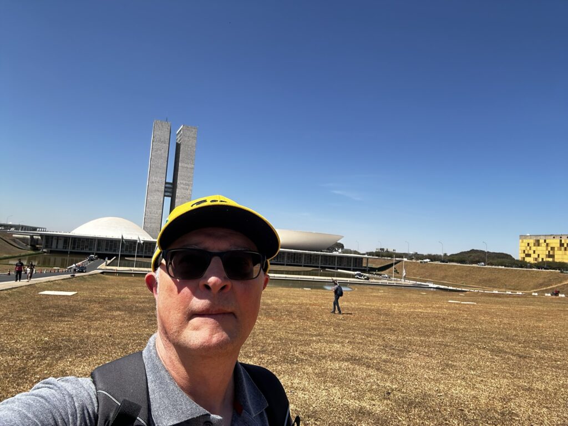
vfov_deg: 58.9
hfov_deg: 73.9
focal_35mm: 23
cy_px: 213
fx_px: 377
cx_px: 284
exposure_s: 1/981
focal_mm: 2.69
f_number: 1.9
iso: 25
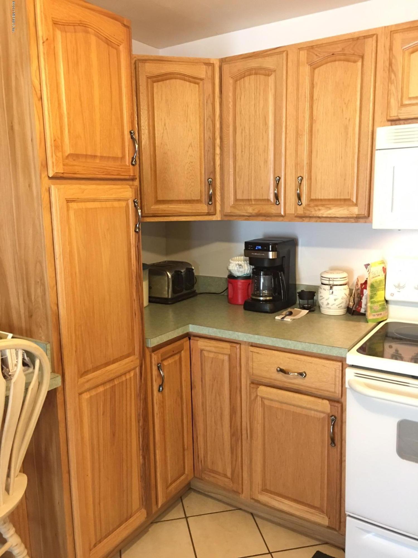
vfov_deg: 61.7
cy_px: 279
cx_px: 209
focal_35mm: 29
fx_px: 467
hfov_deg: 48.2
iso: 64
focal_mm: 4.15
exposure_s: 1/4
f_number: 2.2
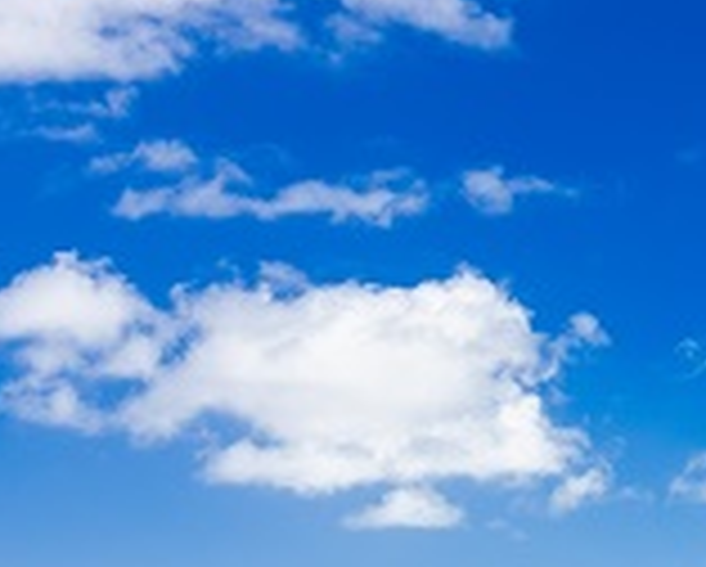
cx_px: 1016
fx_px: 2845
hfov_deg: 13.4
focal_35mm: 136
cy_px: 855
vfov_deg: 10.9
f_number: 8
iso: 220
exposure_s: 1/80
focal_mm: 38
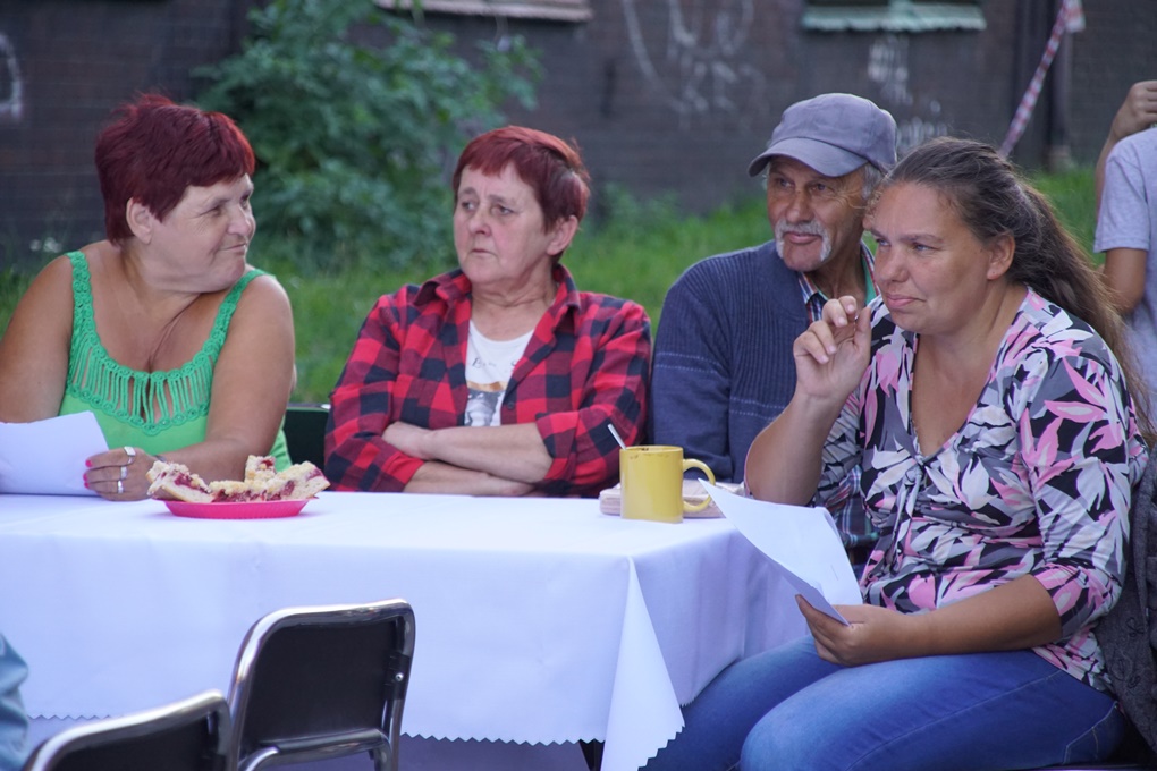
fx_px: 6508
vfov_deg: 6.8
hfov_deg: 10.2
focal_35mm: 202
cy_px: 386
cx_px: 578
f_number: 5.6
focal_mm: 135
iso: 800
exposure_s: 1/250
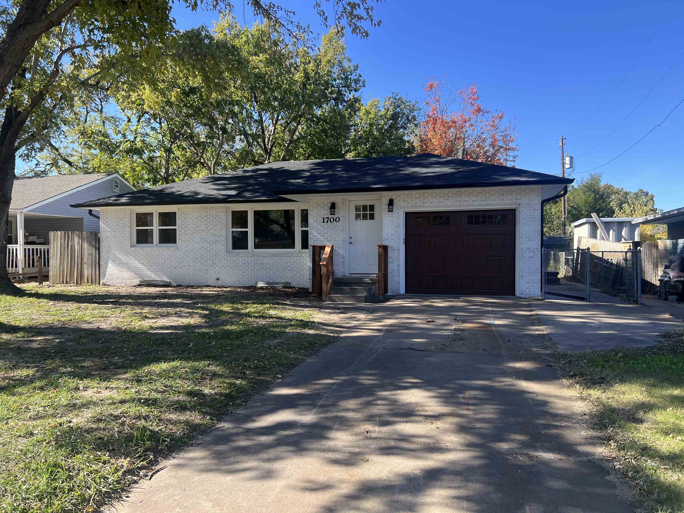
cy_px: 256
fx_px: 514
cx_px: 342
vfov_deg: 53.1
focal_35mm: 26
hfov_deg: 67.3
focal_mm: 5.7
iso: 50
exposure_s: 1/1183
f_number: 1.5
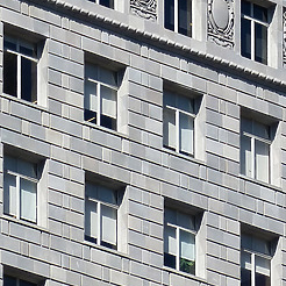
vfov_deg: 3.3
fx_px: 4992
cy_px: 41
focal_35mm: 534
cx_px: 355
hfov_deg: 3.3
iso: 100
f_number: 4
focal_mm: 29.6
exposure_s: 1/1300
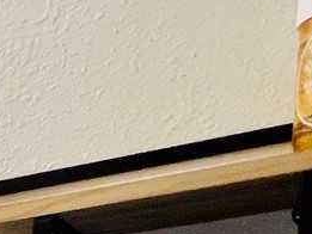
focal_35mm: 102
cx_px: -416
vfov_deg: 11.3
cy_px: 611
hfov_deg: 14.0
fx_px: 920
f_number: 1.8
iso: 125
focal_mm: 1.57
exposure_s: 1/60
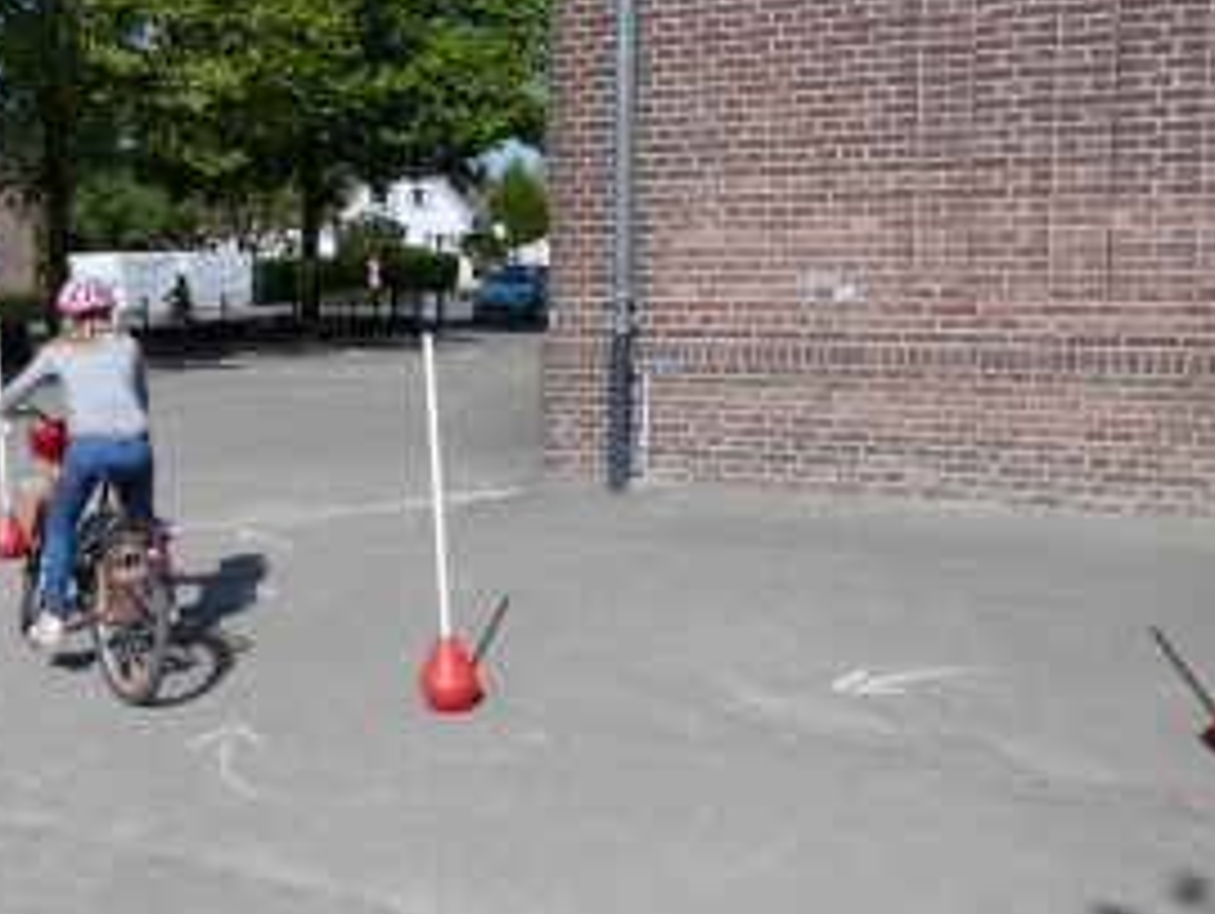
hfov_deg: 48.5
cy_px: 401
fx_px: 1300
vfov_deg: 38.7
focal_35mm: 37
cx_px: 328
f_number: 4
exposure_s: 1/1000
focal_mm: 4.4
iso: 80
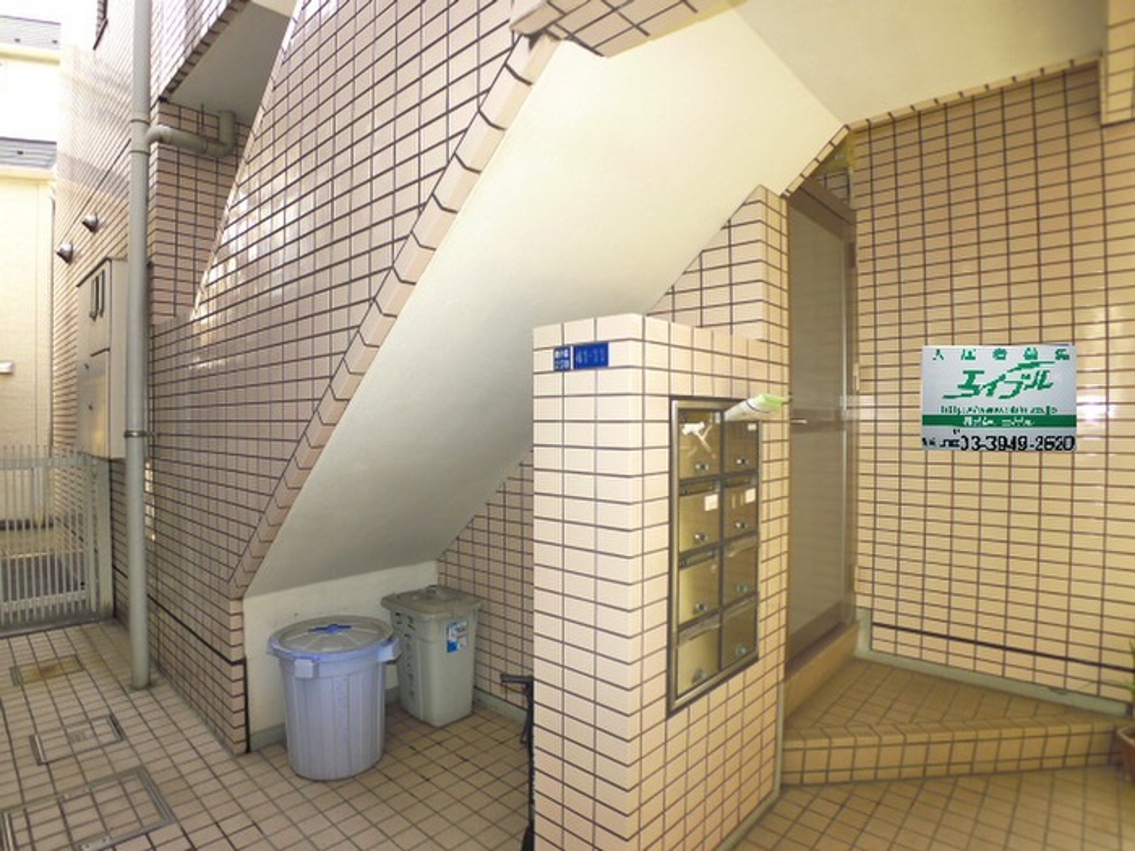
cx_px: 568
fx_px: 787
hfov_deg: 71.6
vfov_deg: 56.8
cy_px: 426
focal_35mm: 24
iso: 400
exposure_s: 1/100
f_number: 2.5
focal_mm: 5.1
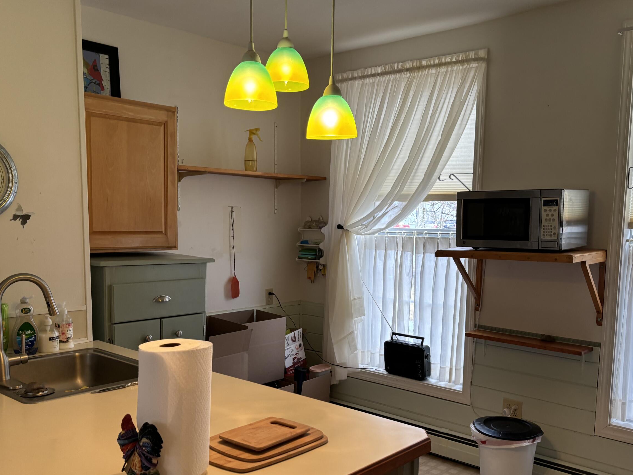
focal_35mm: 34
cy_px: 284
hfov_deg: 53.9
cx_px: 333
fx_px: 622
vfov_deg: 41.6
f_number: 1.6
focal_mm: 5.96
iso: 125
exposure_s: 1/120
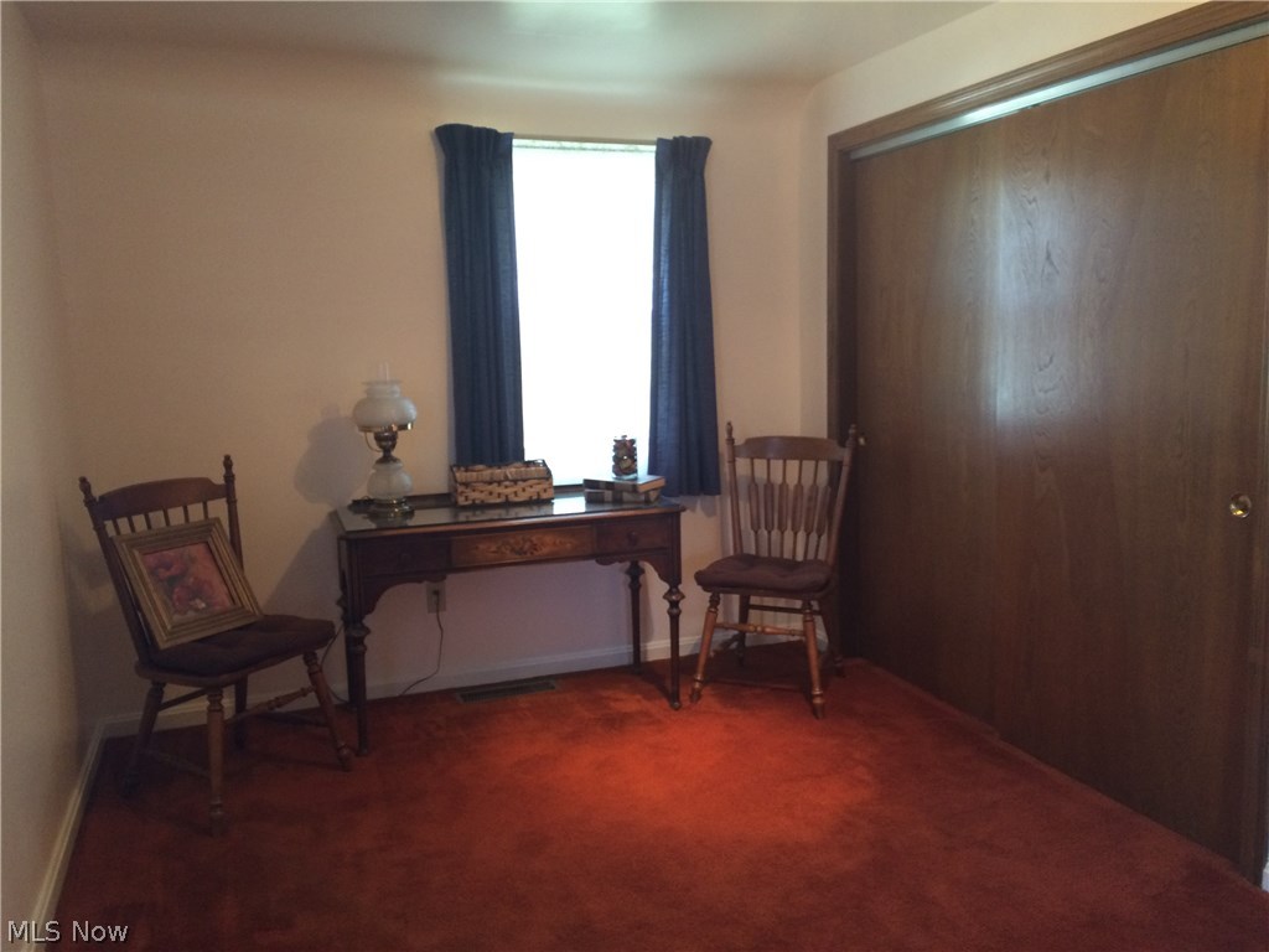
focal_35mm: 29
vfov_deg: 48.2
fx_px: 1063
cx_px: 634
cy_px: 476
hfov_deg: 61.7
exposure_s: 1/30
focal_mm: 4.15
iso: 200
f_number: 2.2
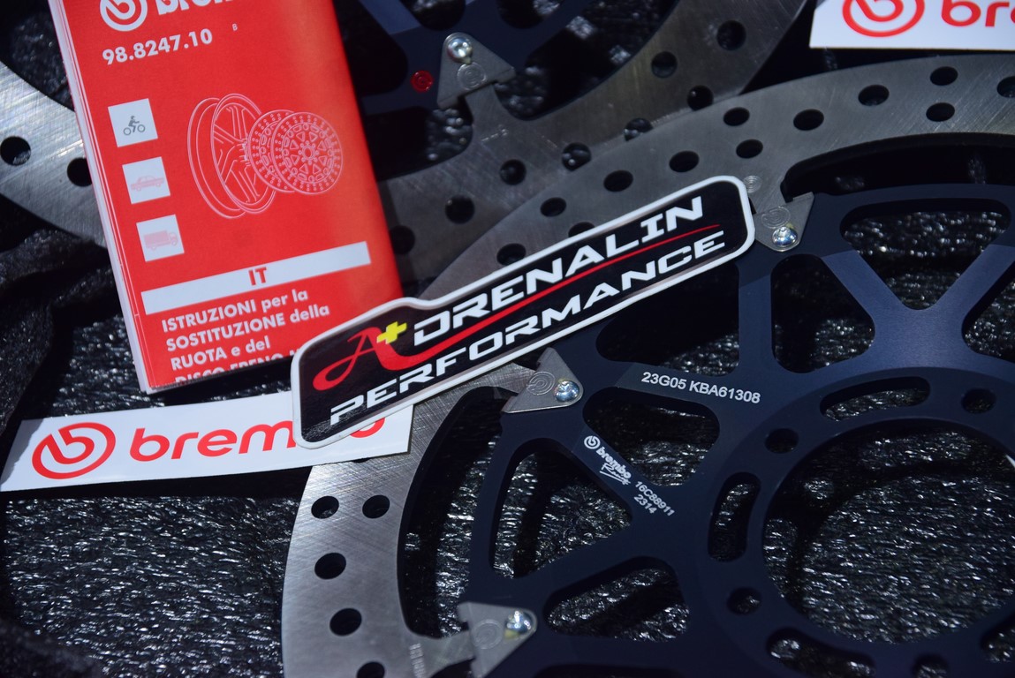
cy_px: 339
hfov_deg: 19.4
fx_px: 2963
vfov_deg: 13.1
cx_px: 508
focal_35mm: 105
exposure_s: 1/40
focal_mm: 70
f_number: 4
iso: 1250
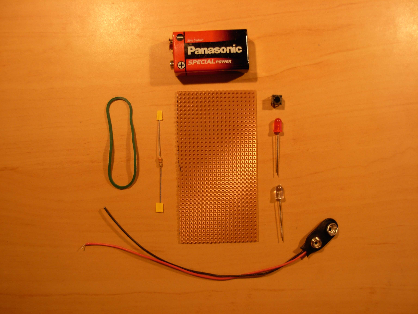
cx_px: 209
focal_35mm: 38
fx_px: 459
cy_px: 157
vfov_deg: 37.7
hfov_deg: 49.0
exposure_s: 1/6.5
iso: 79
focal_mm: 6.3
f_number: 2.9
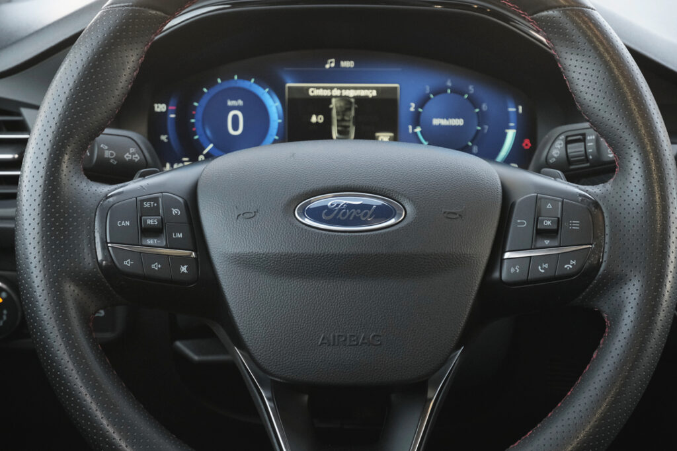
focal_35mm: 68
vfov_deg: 20.0
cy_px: 226
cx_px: 338
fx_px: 1279
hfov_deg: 29.7
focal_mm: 45
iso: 2000
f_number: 7.1
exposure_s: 1/125
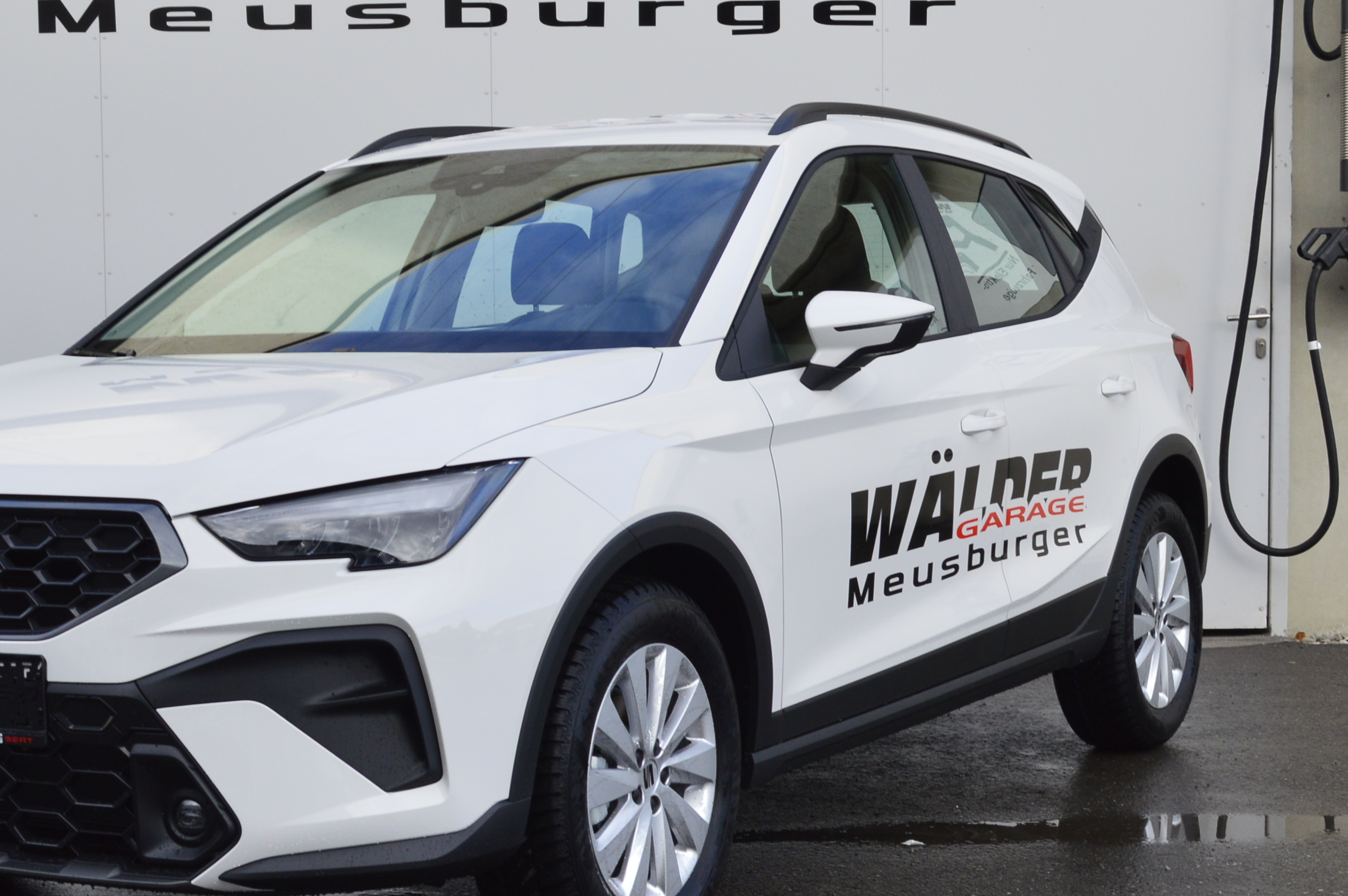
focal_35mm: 64
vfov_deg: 21.2
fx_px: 2395
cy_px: 558
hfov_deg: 31.4
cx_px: 552
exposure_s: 1/160
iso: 400
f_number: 9
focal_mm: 24
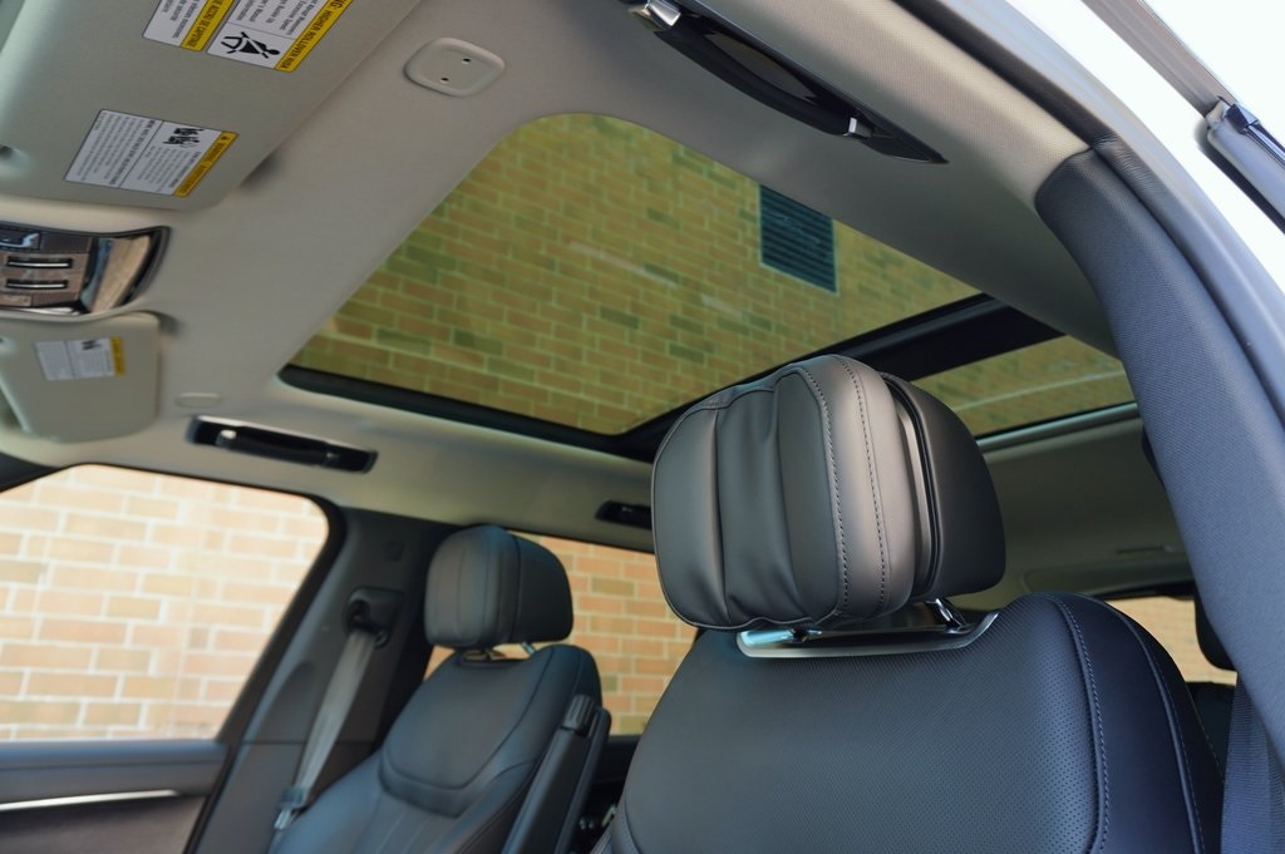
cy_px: 427
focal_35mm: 24
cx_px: 642
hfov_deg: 73.8
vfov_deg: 53.1
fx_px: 856
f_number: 4
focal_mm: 16
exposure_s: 1/40
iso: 100
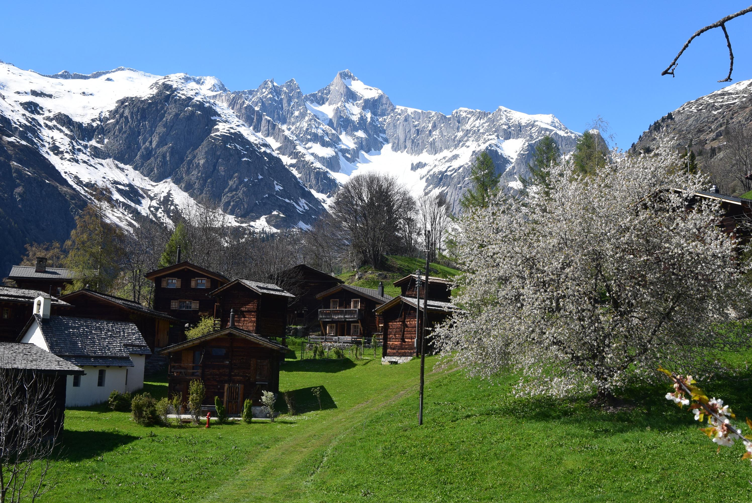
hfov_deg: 43.6
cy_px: 252
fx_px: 941
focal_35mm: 45
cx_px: 376
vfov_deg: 29.9
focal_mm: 30
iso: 360
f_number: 11
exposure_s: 1/500
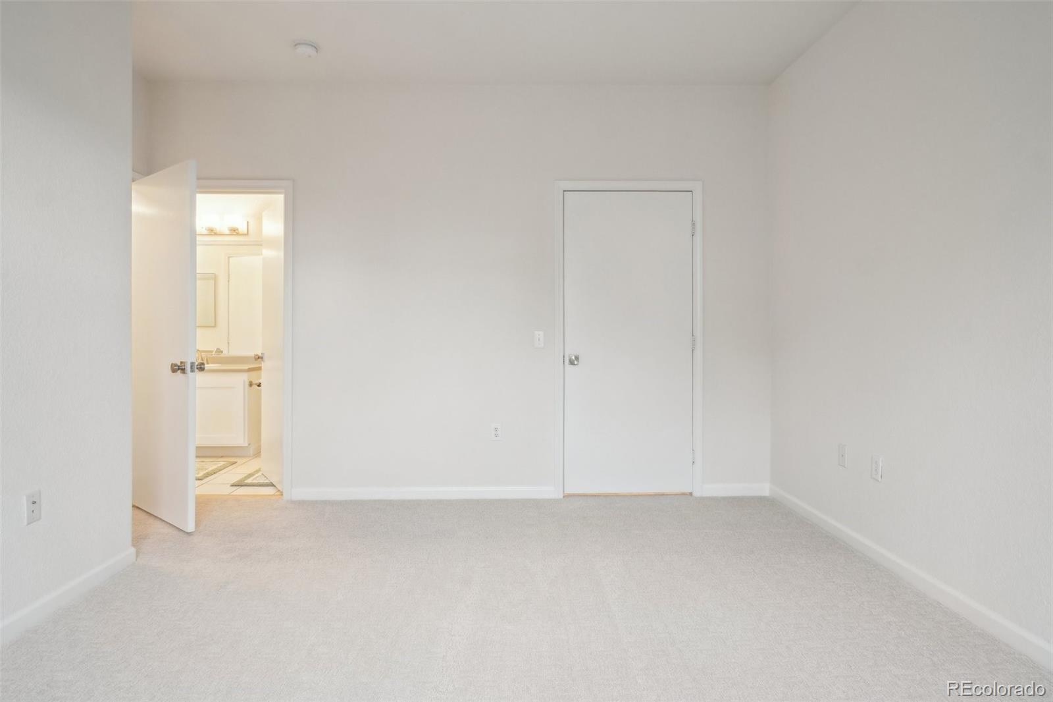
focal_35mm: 20
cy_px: 351
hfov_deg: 85.4
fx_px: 570
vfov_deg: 63.2
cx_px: 526
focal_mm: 13
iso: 400
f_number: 8
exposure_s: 1/15
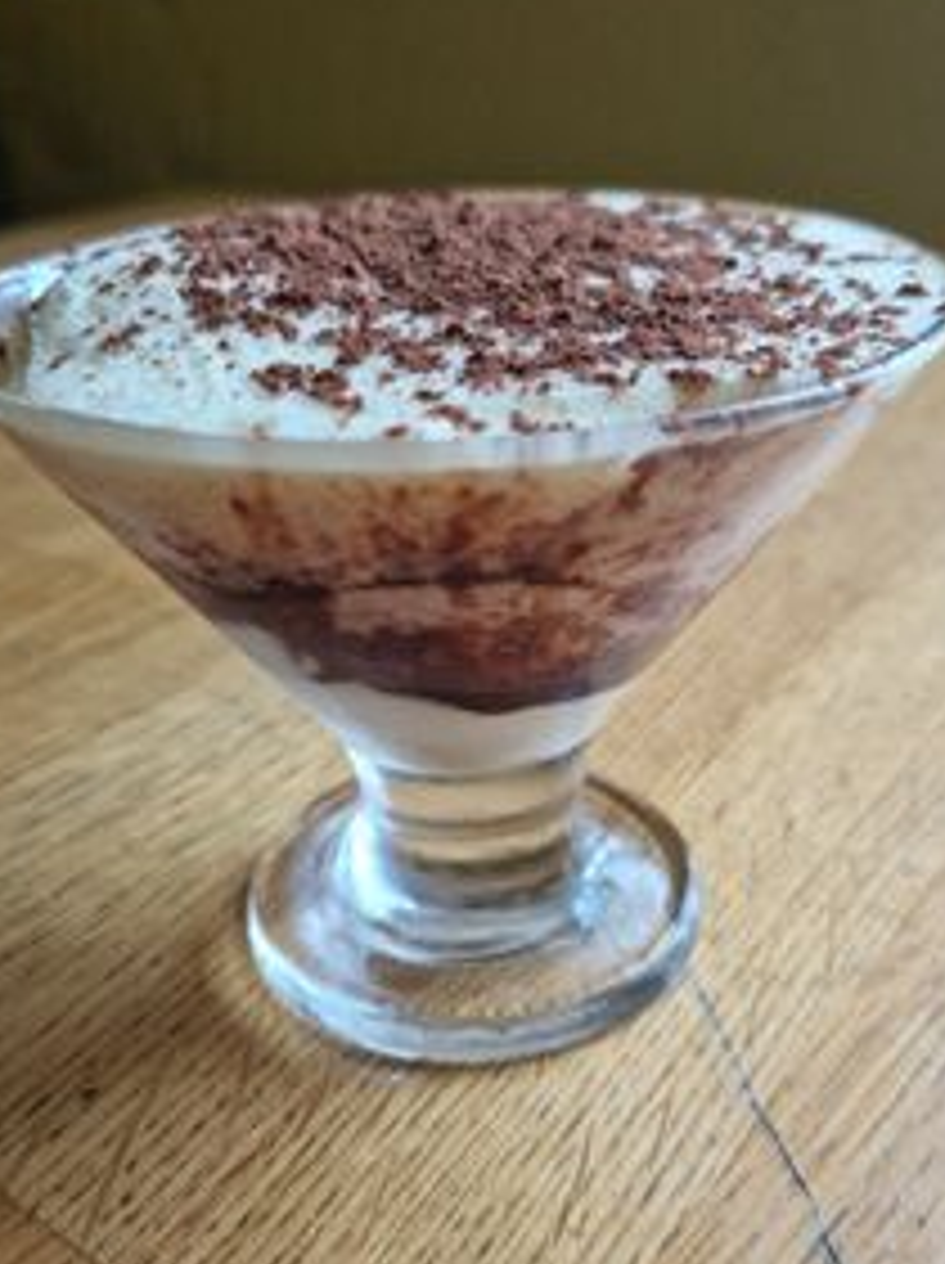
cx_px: 464
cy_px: 681
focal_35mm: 35
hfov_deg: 40.6
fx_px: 1277
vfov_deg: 52.6
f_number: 1.8
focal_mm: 5.4
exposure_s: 1/50
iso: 125
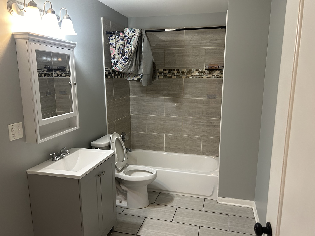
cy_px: 118
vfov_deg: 53.1
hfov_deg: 67.3
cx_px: 158
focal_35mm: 26
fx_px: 237
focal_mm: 5.7
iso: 160
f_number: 1.5
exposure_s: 1/60
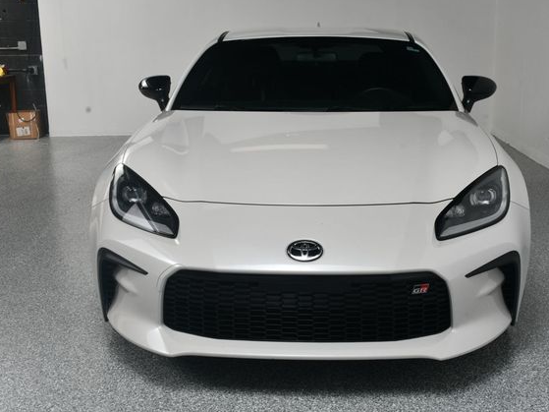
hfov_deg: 42.9
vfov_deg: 32.9
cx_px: 307
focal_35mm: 44
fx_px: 698
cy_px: 206
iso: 100
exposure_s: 1/160
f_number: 14
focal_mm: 27
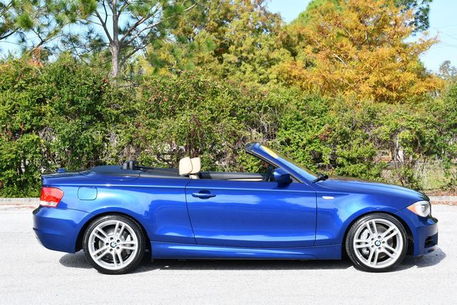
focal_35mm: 70
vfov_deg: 19.5
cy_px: 152
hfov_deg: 28.8
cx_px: 228
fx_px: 889
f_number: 7.1
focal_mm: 35
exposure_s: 1/250
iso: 200
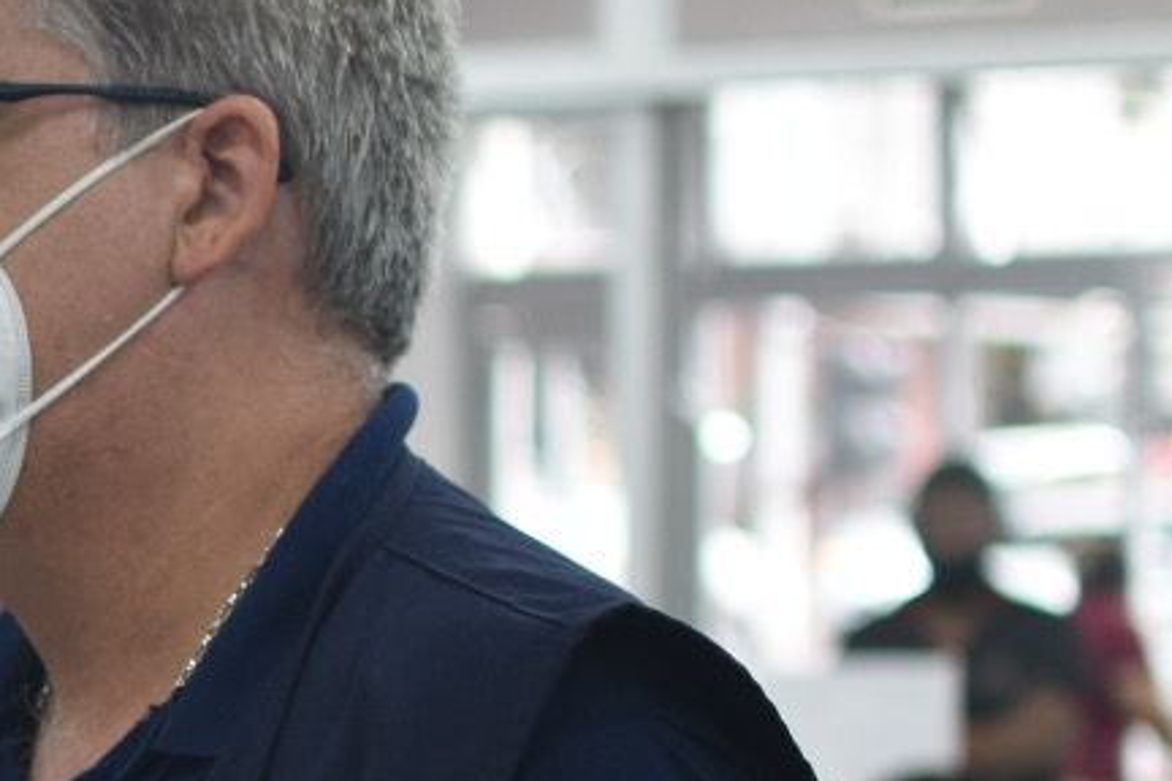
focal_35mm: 197
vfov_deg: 7.0
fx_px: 6409
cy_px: 713
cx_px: -627
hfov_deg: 10.1
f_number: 1.8
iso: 250
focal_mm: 35
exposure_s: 1/160
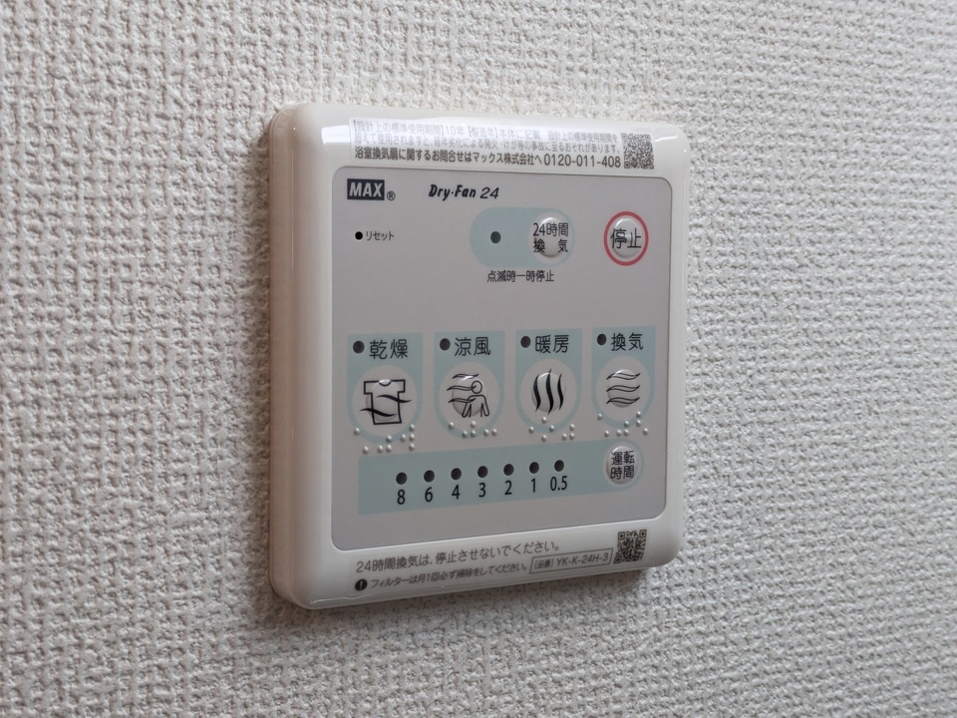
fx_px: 1410
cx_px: 478
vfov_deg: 28.6
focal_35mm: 51
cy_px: 359
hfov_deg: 37.5
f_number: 1.89
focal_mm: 5.43
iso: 179
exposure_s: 1/120
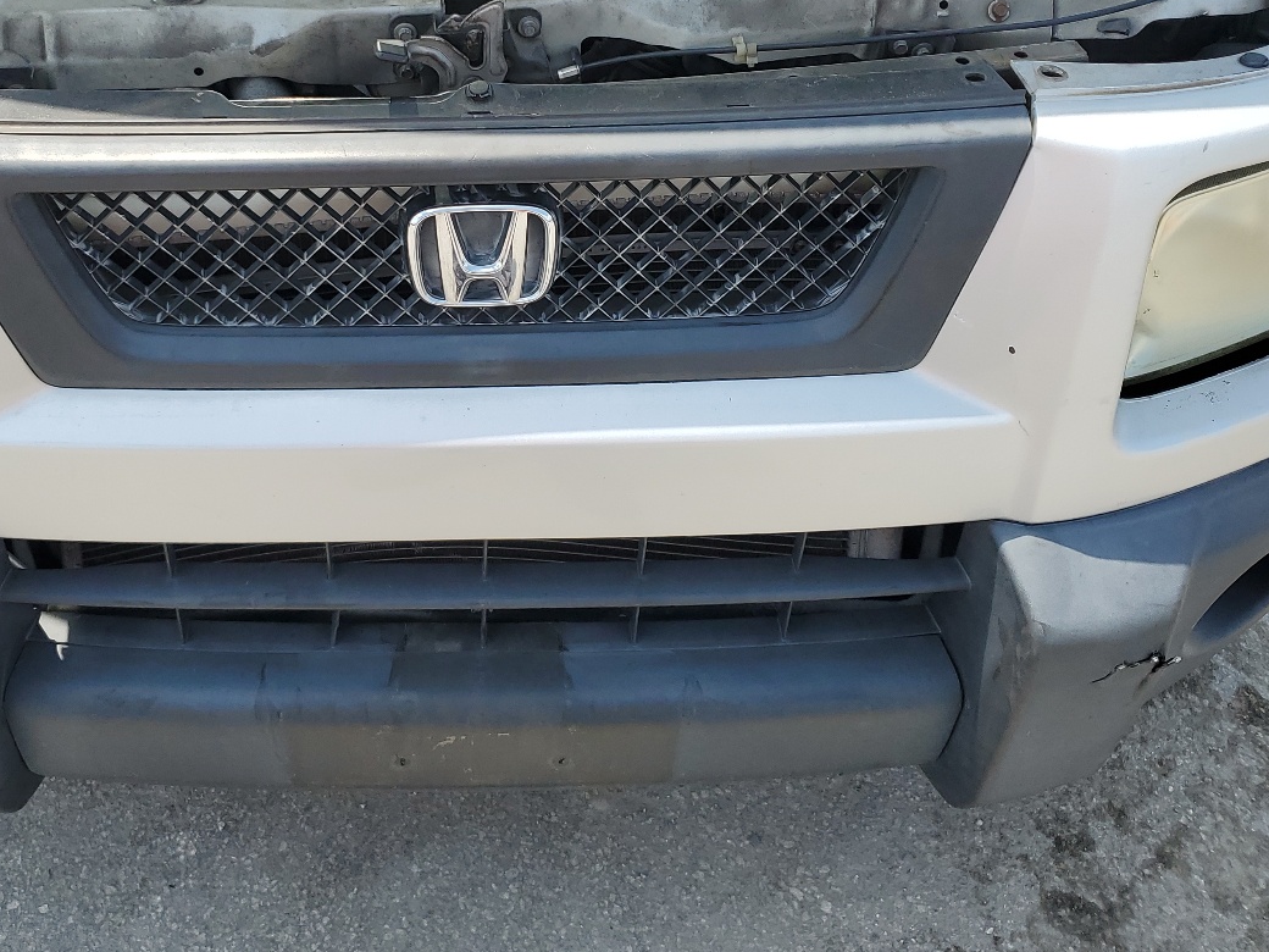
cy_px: 293
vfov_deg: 35.5
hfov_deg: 46.4
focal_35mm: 40
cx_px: 488
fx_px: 1466
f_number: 1.5
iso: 50
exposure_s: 1/2000
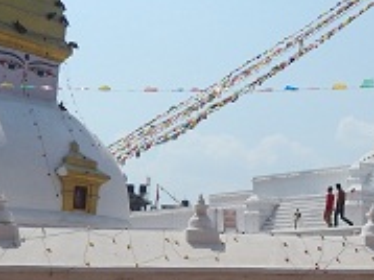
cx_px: 318
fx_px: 777
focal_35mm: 72
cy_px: 182
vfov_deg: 20.4
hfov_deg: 26.4
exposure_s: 1/800
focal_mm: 4
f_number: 6
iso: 125
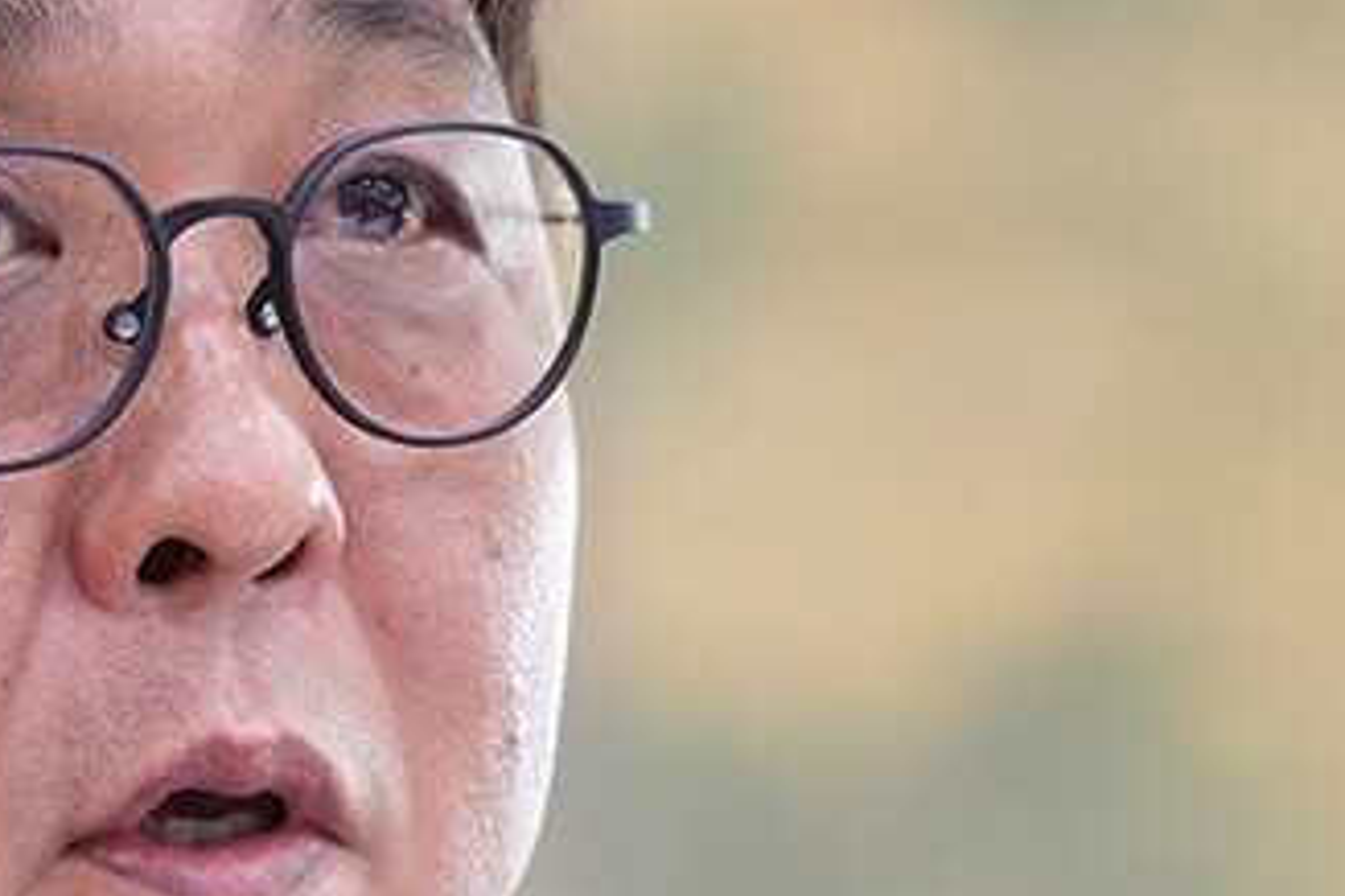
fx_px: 17782
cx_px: -321
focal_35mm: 476
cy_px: 612
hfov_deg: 4.3
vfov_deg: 2.9
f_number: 4
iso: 3200
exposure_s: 1/200
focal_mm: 162
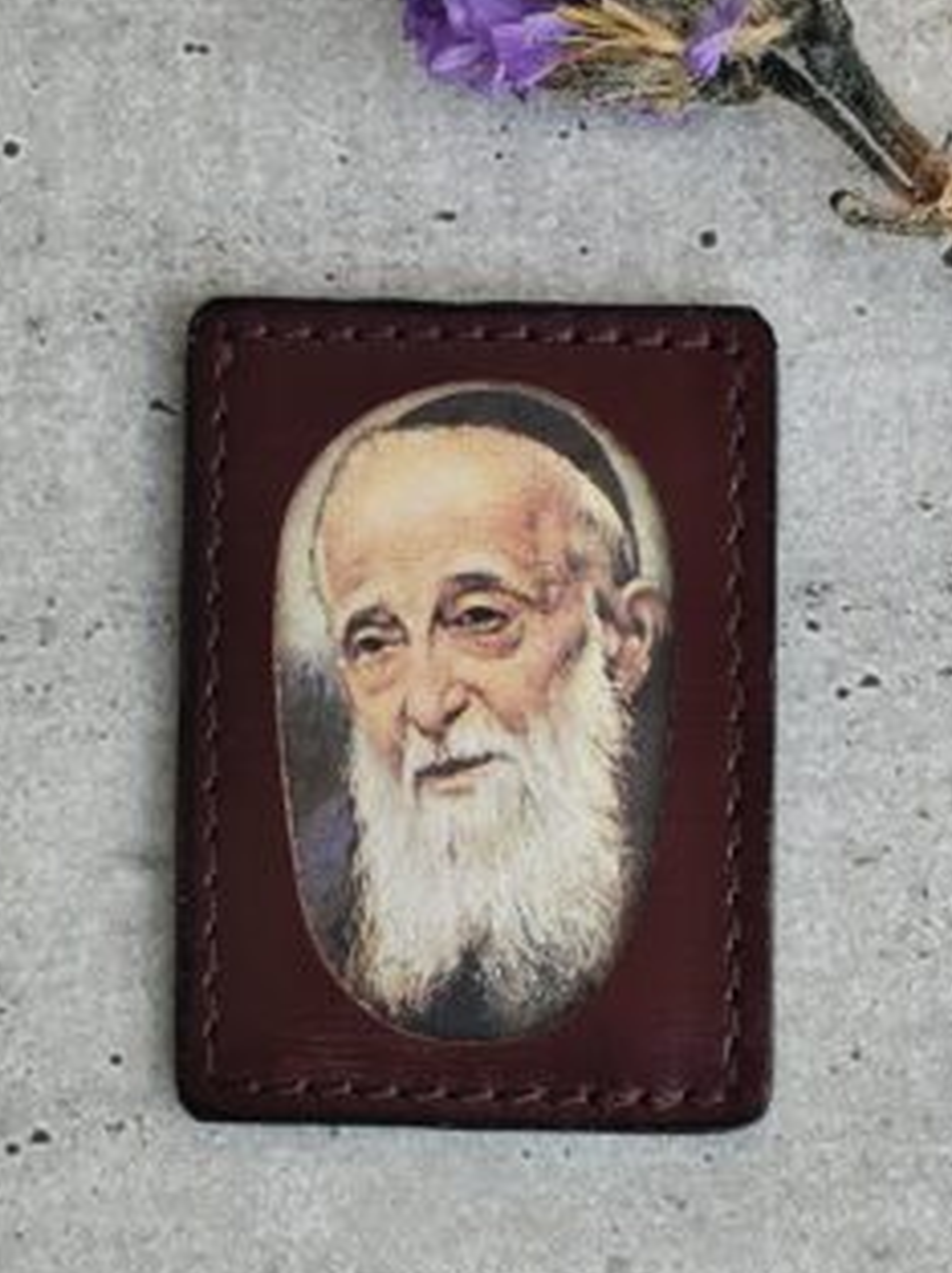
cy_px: 614
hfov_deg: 12.4
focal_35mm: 119
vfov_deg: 16.6
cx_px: 480
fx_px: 4373
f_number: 1.65
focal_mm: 6.19
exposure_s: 1/100
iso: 64
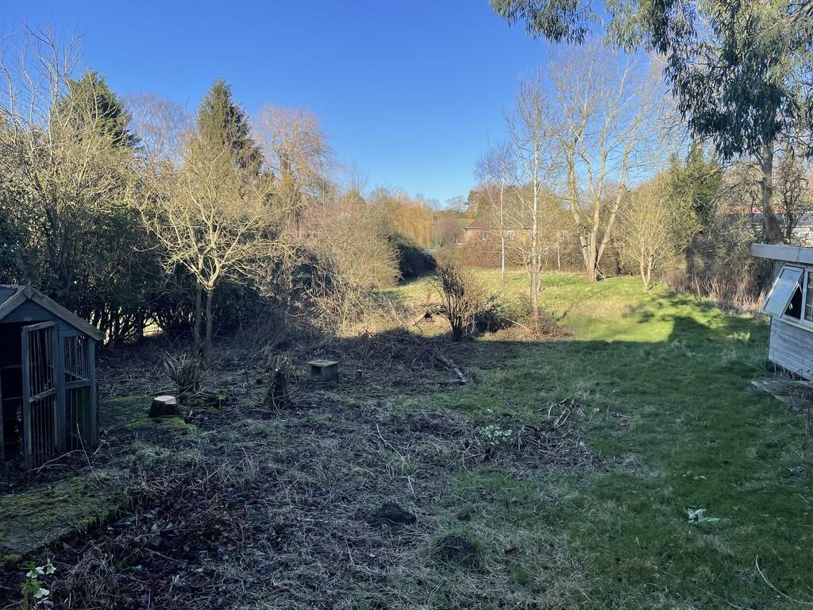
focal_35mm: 26
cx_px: 406
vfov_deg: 53.1
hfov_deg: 67.3
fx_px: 611
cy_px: 305
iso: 32
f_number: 1.6
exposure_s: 1/1511
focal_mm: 4.2
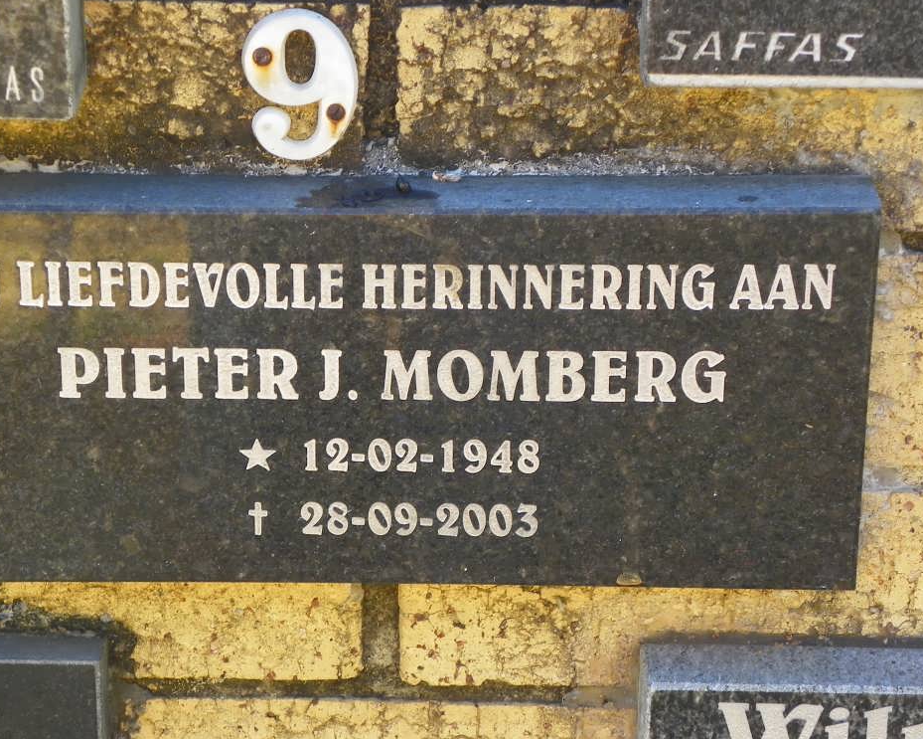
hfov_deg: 16.6
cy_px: 376
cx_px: 346
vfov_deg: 13.3
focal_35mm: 116
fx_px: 3168
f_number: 4
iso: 64
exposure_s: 1/40
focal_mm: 16.4
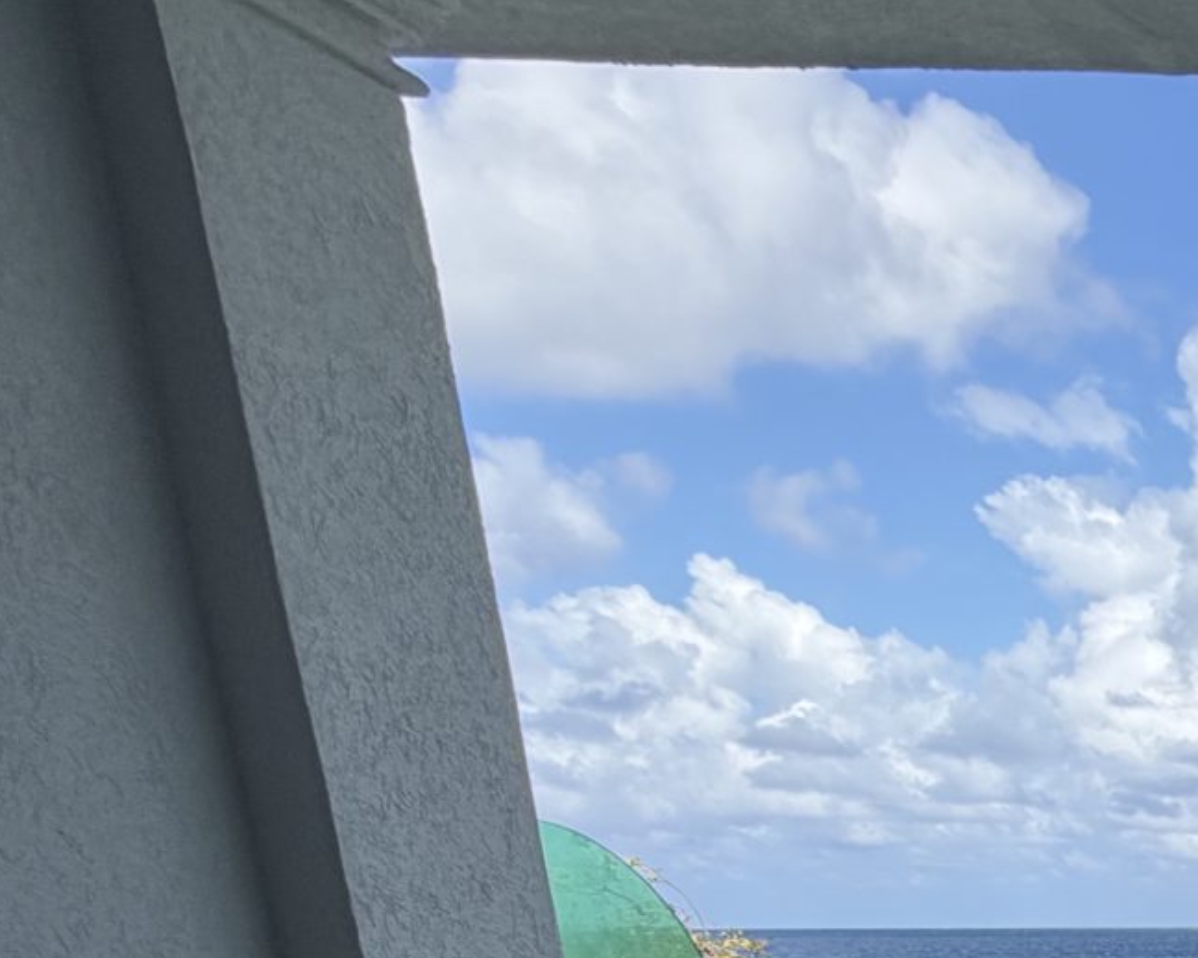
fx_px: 1914
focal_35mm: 54
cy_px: 1383
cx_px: 2104
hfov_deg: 22.4
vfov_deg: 23.3
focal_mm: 2.22
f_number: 2.2
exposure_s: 1/770
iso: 20
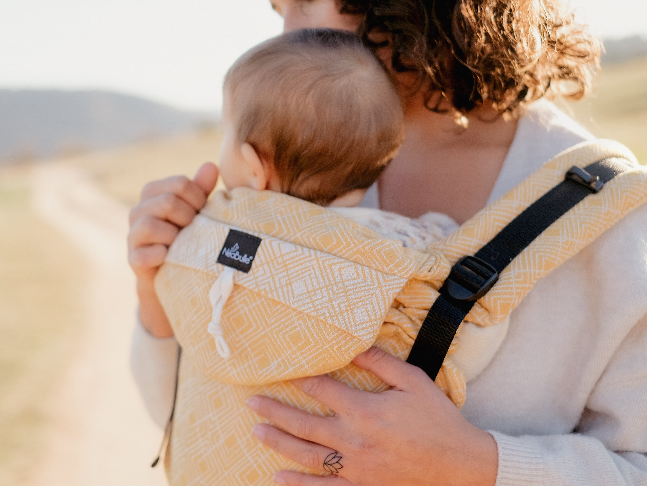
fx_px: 1084
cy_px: 244
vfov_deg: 25.2
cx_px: 288
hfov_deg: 33.2
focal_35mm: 58
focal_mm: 35
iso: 200
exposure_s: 1/2000
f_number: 2
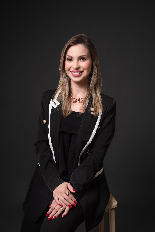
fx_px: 323
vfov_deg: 39.6
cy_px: 116
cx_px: 78
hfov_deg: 27.0
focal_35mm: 50
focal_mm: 50
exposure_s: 1/100
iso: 100
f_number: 8
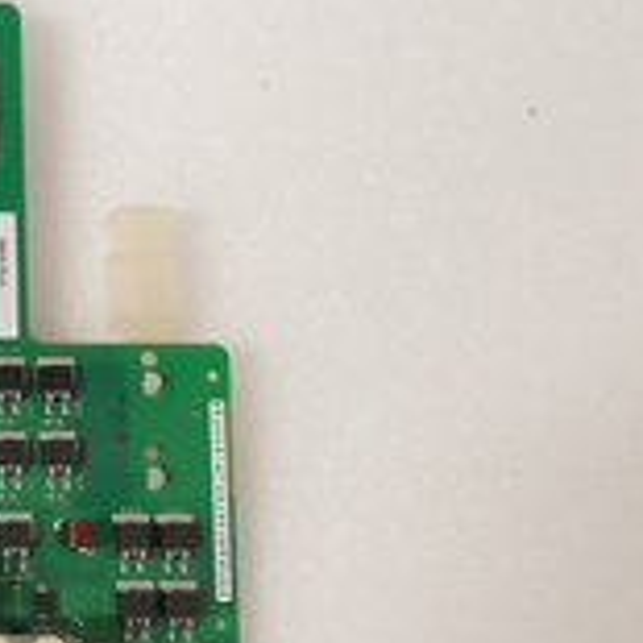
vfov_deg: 28.1
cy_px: 504
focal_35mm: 60
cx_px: -265
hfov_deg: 23.9
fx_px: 1261
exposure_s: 1/30
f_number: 2.2
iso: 400
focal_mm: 3.95
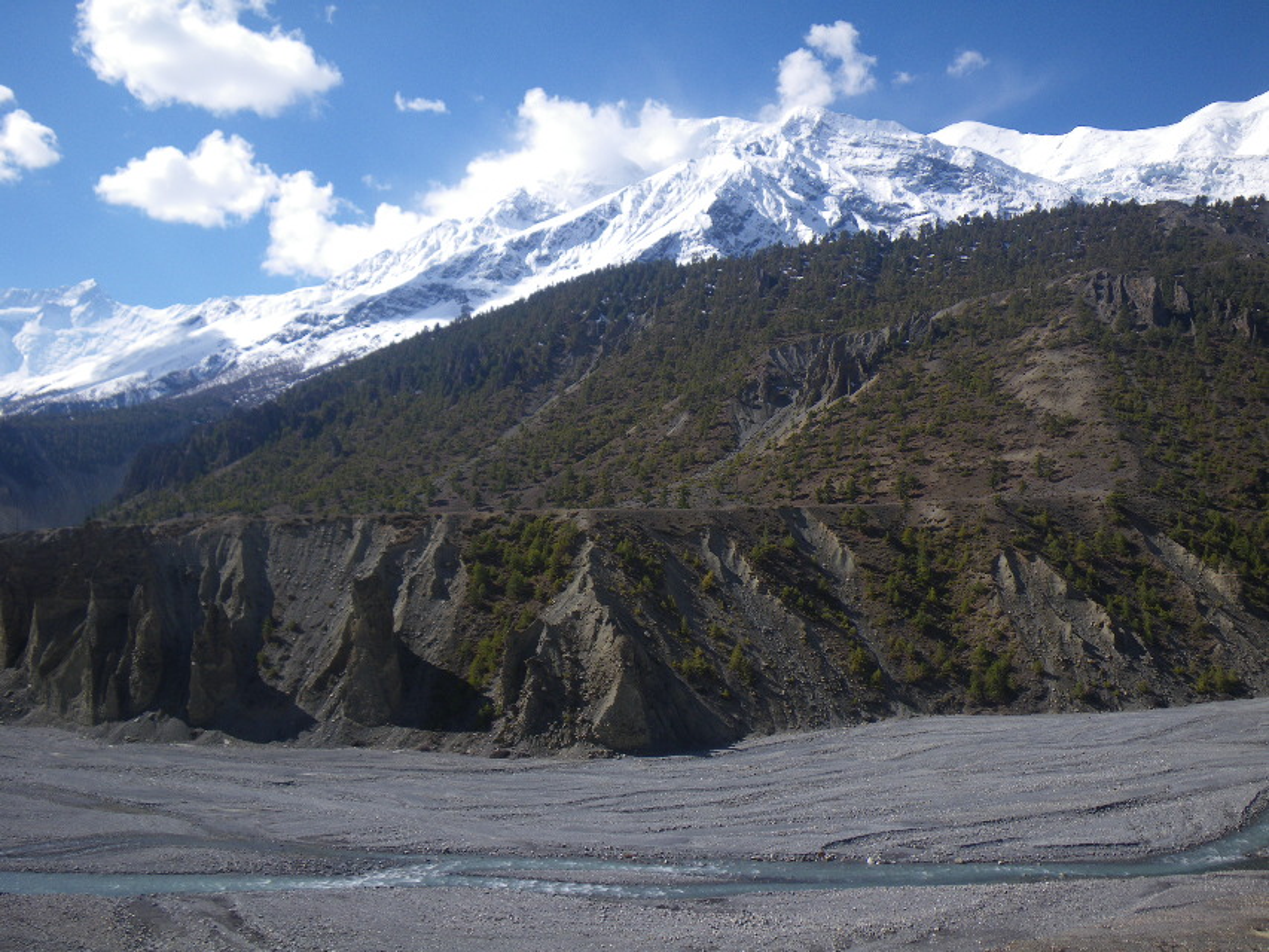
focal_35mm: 28
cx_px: 634
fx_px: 1027
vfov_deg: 49.8
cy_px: 476
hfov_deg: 63.4
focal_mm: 5
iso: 50
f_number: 4.2
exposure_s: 1/500
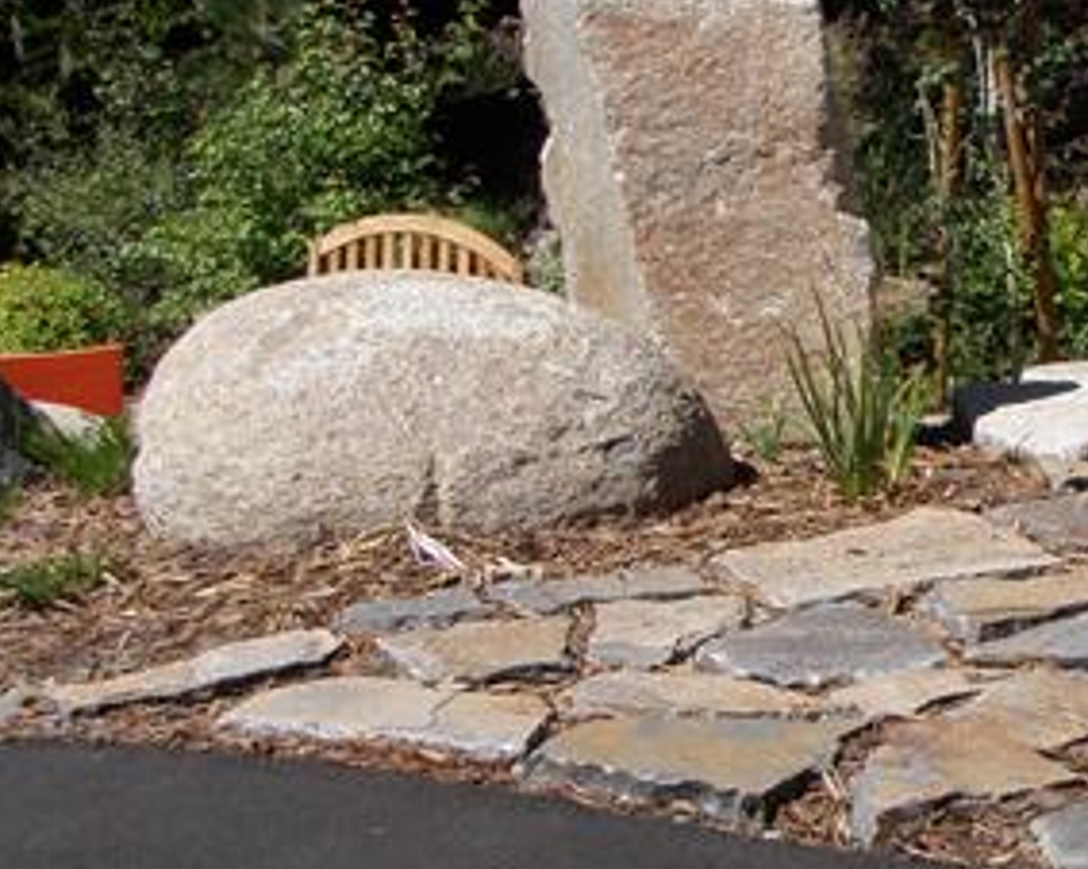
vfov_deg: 18.3
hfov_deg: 21.6
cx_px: 1192
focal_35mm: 84
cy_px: 477
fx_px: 2703
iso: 80
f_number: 4.5
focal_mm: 6.7
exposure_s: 1/640
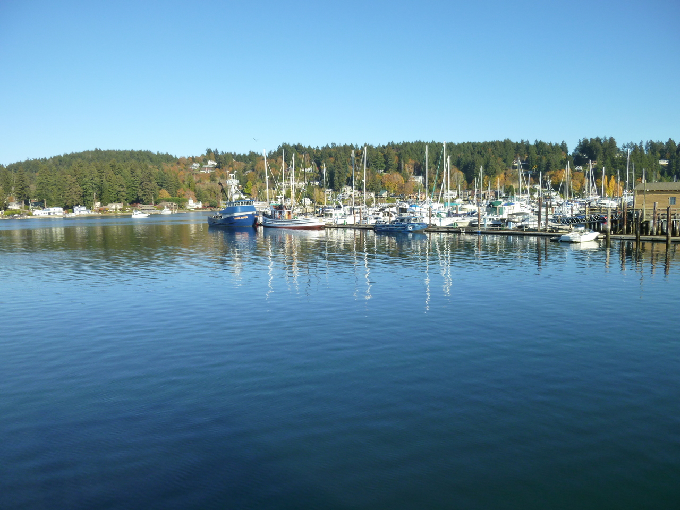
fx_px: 491
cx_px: 340
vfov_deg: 54.9
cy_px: 255
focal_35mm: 25
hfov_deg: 69.4
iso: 125
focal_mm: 4.5
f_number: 3.3
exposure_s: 1/500
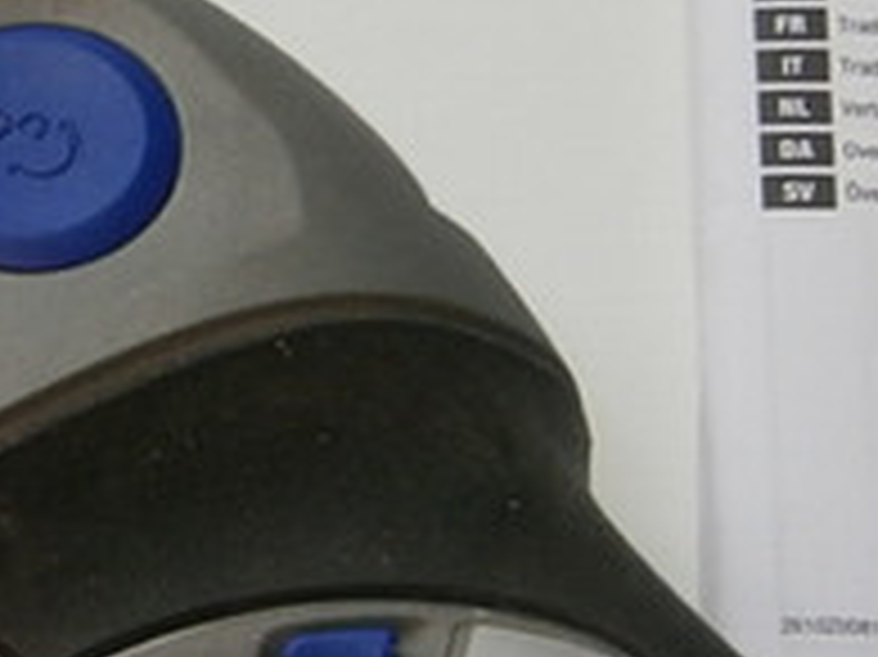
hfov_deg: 7.7
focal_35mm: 257
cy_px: 644
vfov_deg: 5.8
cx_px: 11
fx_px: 6515
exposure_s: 1/20
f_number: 3.4
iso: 125
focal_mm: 8.3
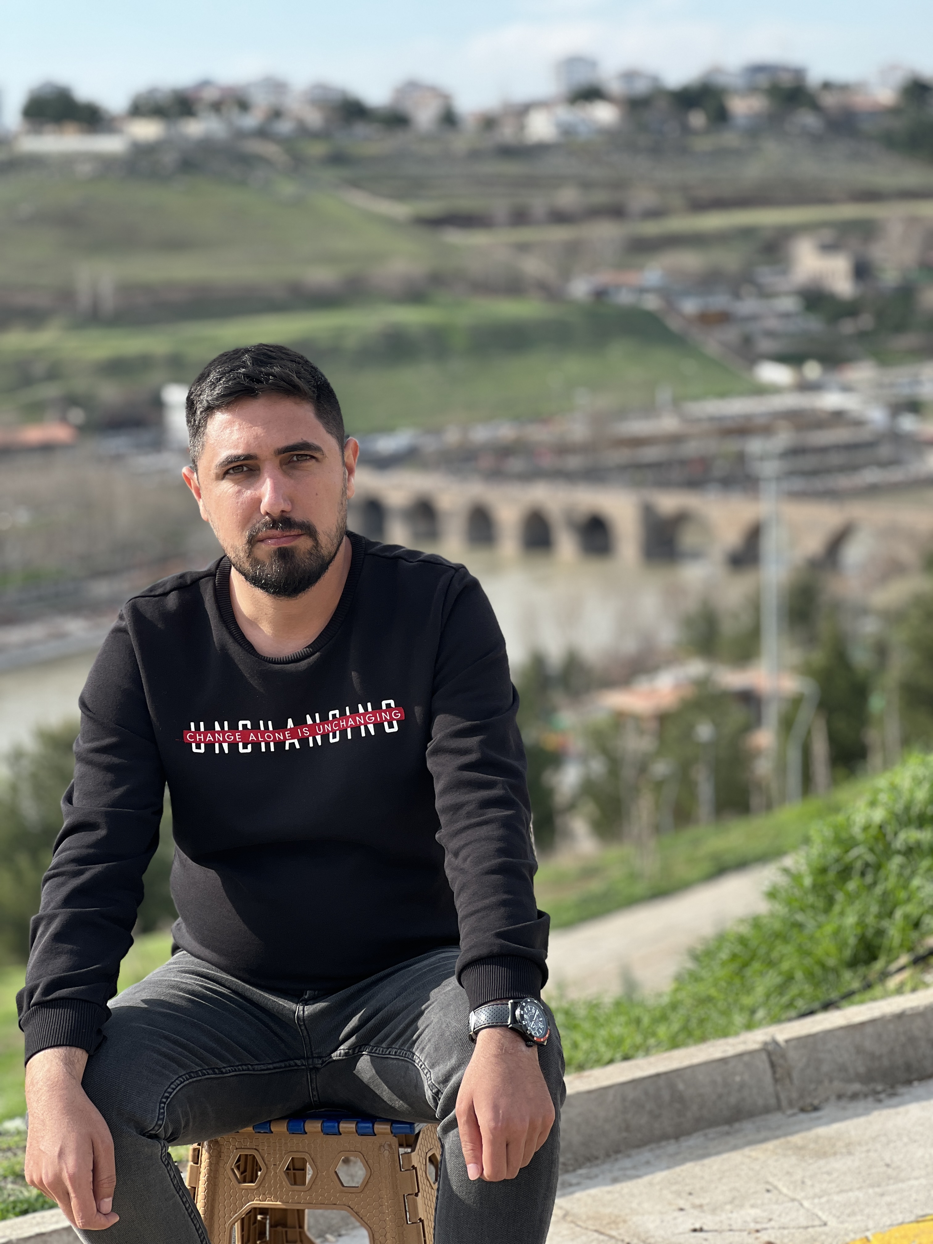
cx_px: 466
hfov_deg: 19.1
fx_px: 2767
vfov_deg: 25.3
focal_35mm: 77
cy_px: 622
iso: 25
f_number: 2.8
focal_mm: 9
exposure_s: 1/224
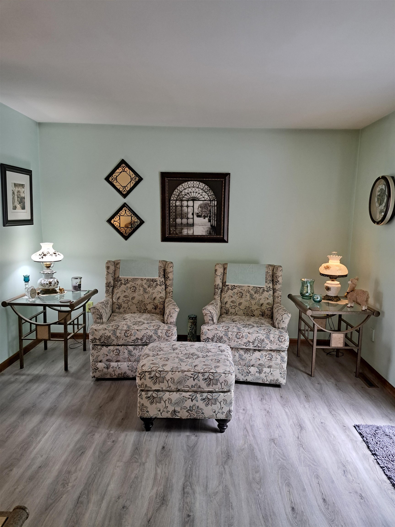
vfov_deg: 71.6
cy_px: 264
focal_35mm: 24
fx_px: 365
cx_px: 198
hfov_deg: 56.8
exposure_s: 1/60
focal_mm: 5.23
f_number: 1.8
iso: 200
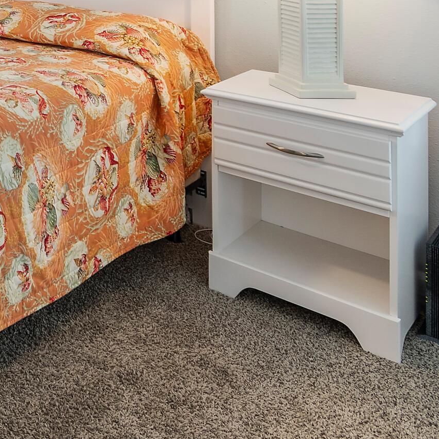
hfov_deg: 28.9
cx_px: -160
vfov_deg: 32.2
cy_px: -65
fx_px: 646
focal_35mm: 45
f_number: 4.5
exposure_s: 1/8
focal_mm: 10
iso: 100
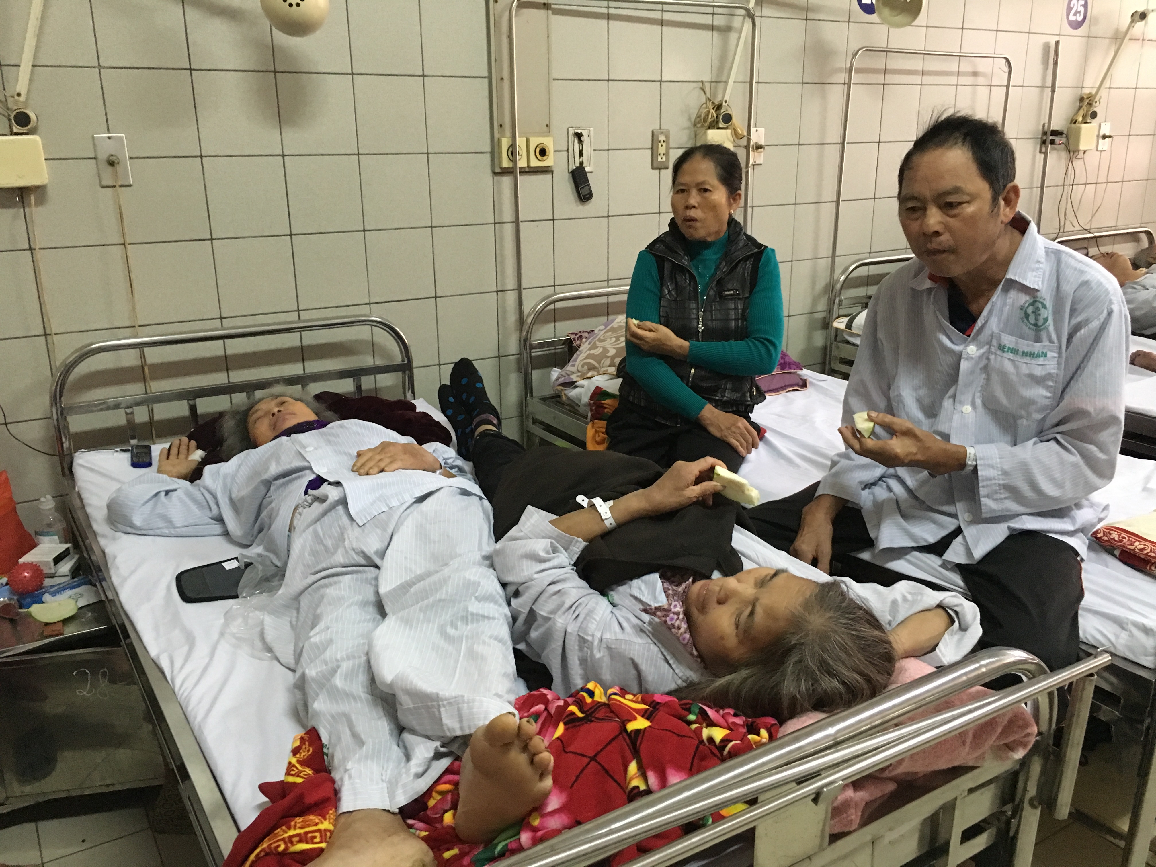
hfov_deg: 61.7
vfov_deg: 48.2
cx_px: 578
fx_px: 968
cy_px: 434
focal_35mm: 29
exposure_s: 1/17
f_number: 2.2
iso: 250
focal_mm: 4.15
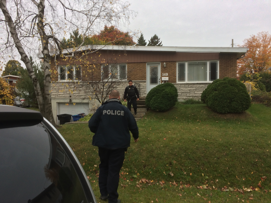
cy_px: 102
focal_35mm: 29
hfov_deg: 61.7
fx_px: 227
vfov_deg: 48.2
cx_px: 136
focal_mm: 4.15
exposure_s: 1/120
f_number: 2.2
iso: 50
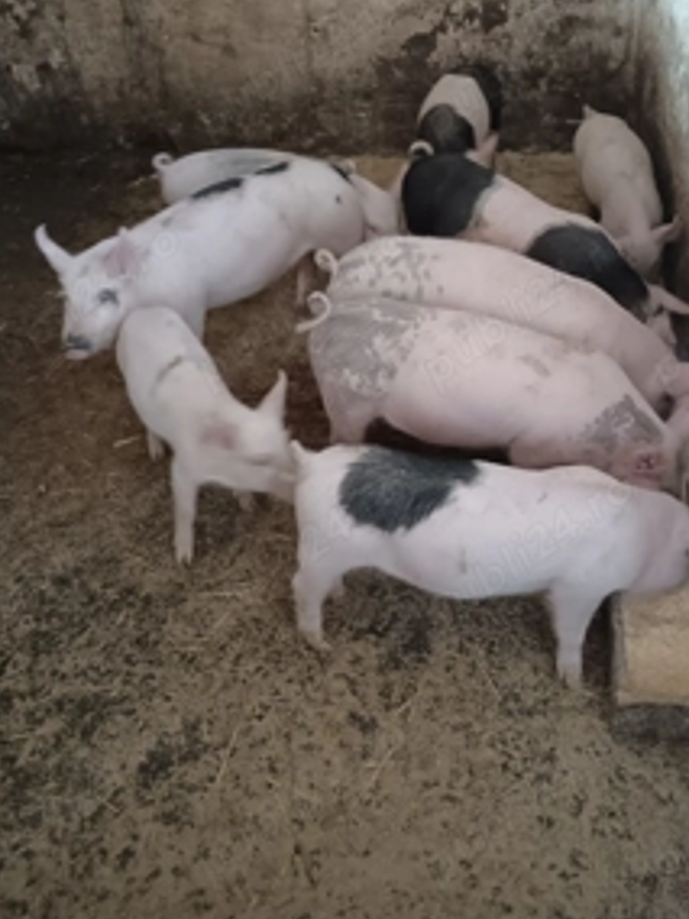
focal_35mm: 38
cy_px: 359
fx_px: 1008
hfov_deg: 37.6
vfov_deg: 48.6
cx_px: 414
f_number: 1.9
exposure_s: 1/25
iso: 3169
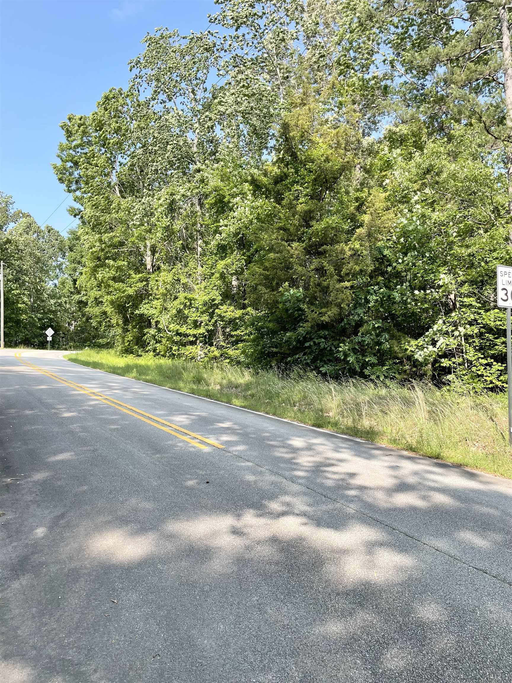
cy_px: 342
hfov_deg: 53.1
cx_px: 256
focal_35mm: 26
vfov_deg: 67.3
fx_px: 513
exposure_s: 1/861
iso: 32
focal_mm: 4.2
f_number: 1.6
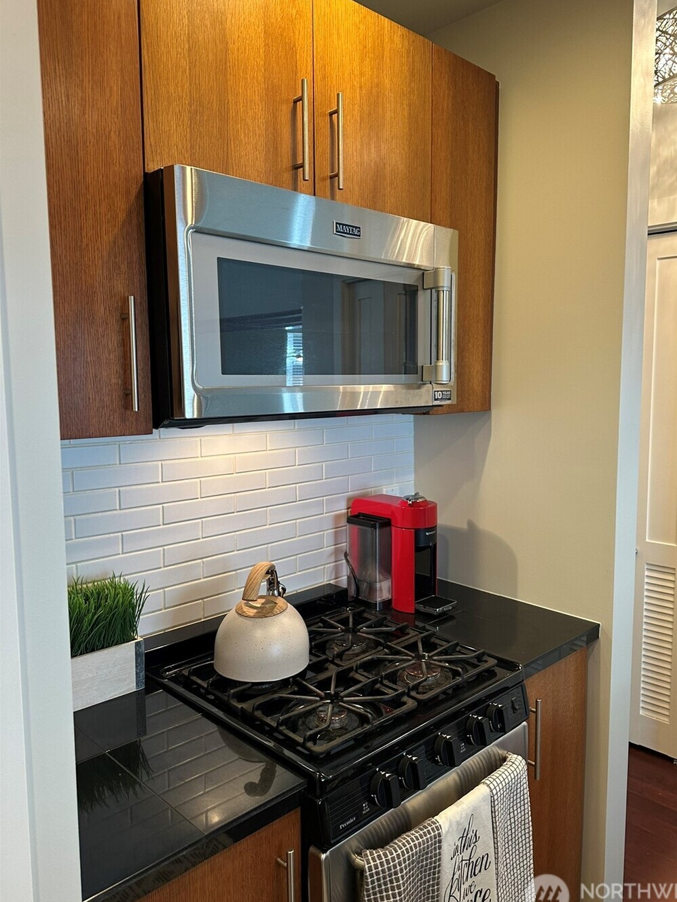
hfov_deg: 53.0
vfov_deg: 67.3
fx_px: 678
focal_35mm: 26
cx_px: 366
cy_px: 439
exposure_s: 1/60
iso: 160
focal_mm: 6.86
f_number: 1.78
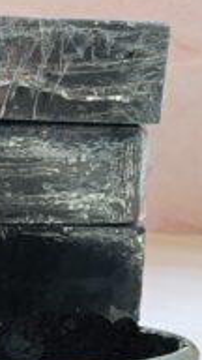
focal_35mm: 112
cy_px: 256
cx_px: -75
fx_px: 1066
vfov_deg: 19.0
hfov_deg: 10.5
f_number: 1.8
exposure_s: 1/50
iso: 100
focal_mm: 4.84
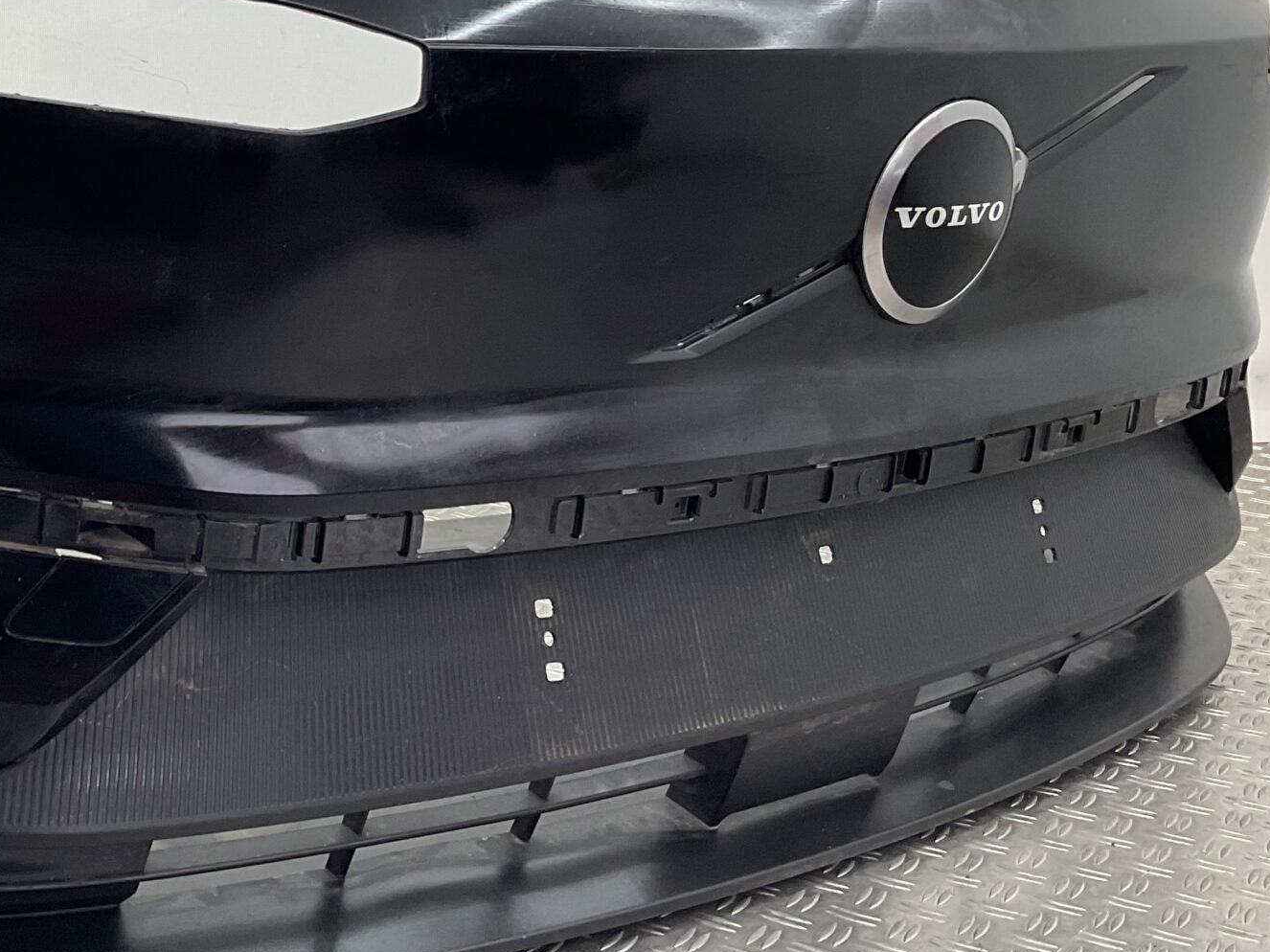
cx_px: 193
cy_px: 266
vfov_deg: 25.8
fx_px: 2054
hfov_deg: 33.0
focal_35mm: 56
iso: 25
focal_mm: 3
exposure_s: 1/100
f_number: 1.8
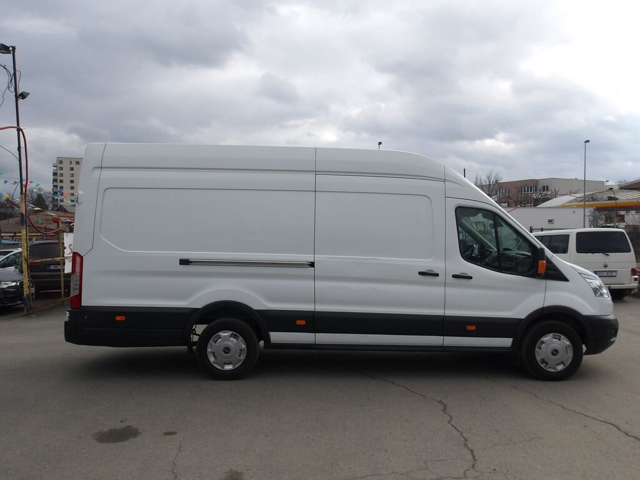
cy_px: 240
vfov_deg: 51.4
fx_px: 499
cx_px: 320
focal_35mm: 27
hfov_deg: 65.3
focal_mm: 4.9
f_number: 10.4
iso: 100
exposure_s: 1/88
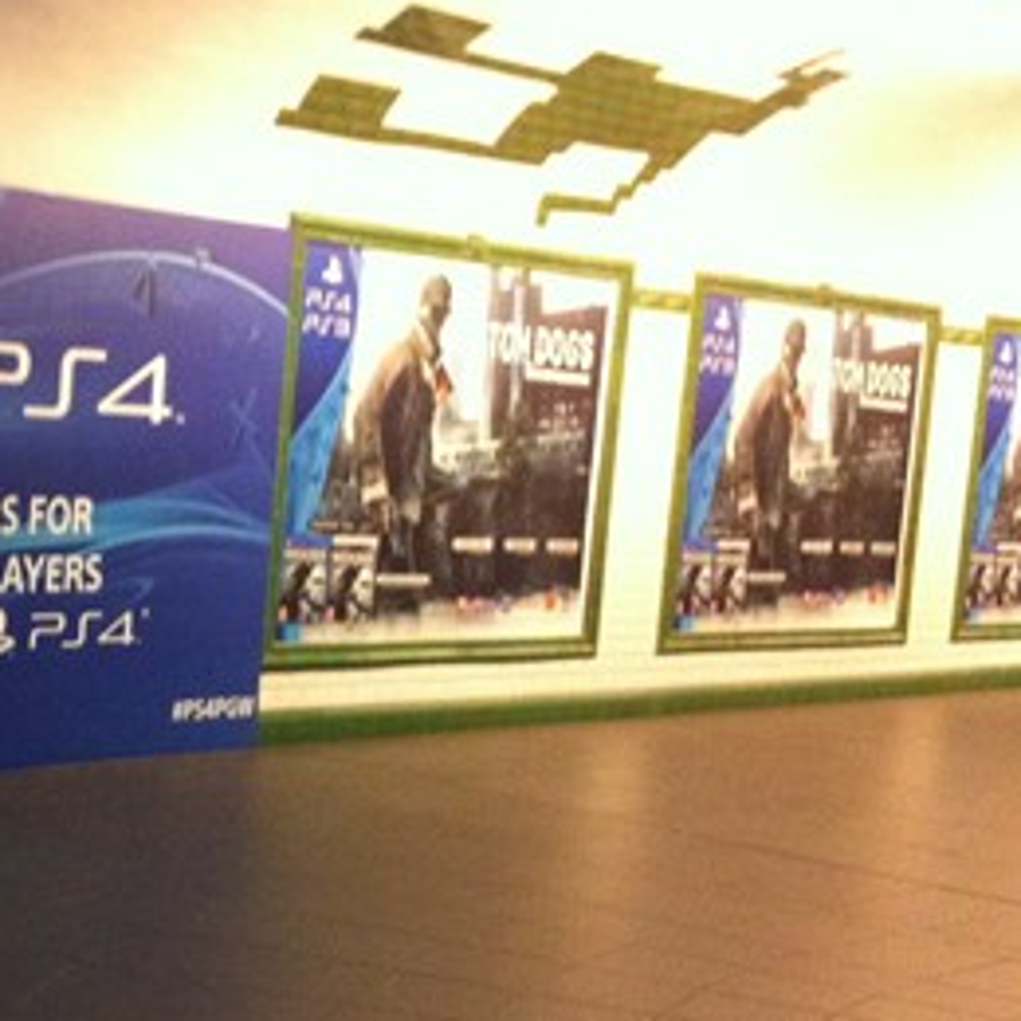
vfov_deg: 22.7
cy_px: 668
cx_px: -35
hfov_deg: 21.8
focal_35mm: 76
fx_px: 2536
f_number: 2.8
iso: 320
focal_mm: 3.85
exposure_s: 1/15
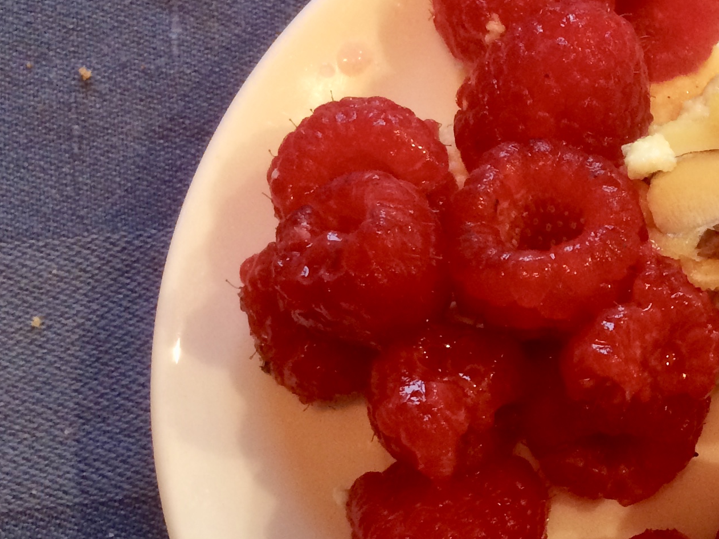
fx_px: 1558
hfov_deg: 24.4
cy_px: 413
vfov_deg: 19.5
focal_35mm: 75
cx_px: 768
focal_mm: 4.15
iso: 200
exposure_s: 1/33
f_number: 2.2
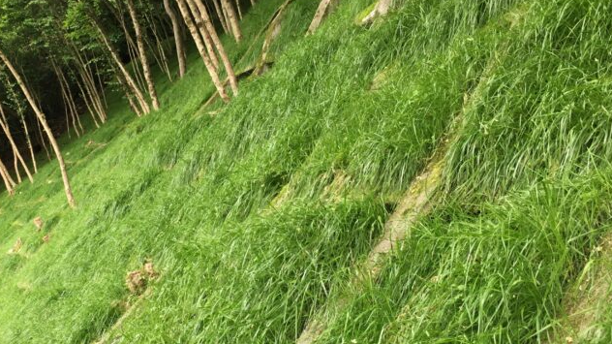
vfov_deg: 24.9
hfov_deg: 42.3
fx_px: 779
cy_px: 182
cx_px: 203
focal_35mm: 48
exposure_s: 1/40
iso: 32
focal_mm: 4.15
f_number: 2.2
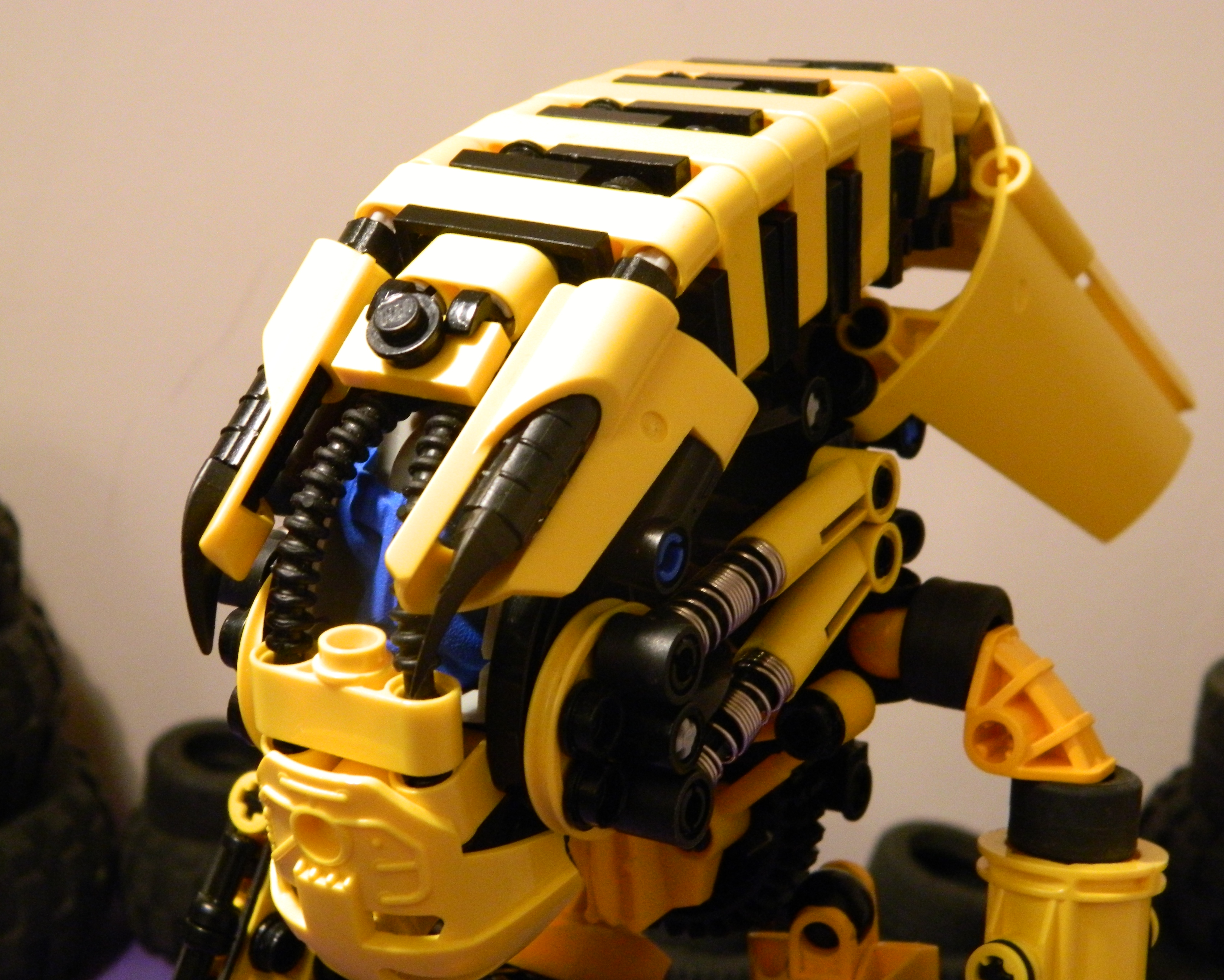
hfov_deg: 26.1
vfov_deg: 21.0
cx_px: 651
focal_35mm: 73
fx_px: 2645
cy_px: 490
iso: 400
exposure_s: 1/15
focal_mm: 12.6
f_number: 4
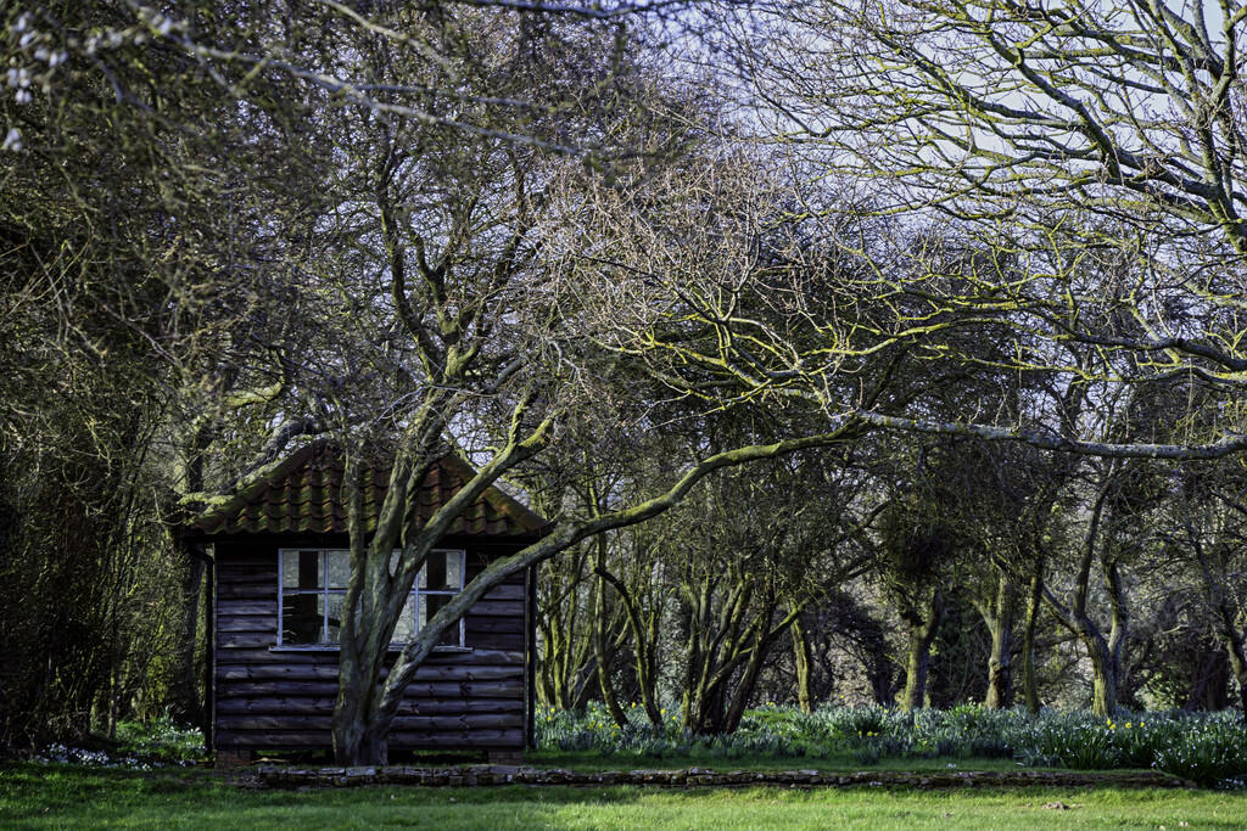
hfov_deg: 20.4
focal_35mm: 100
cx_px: 624
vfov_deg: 13.7
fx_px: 3464
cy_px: 416
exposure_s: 1/100
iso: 100
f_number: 5
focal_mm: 100
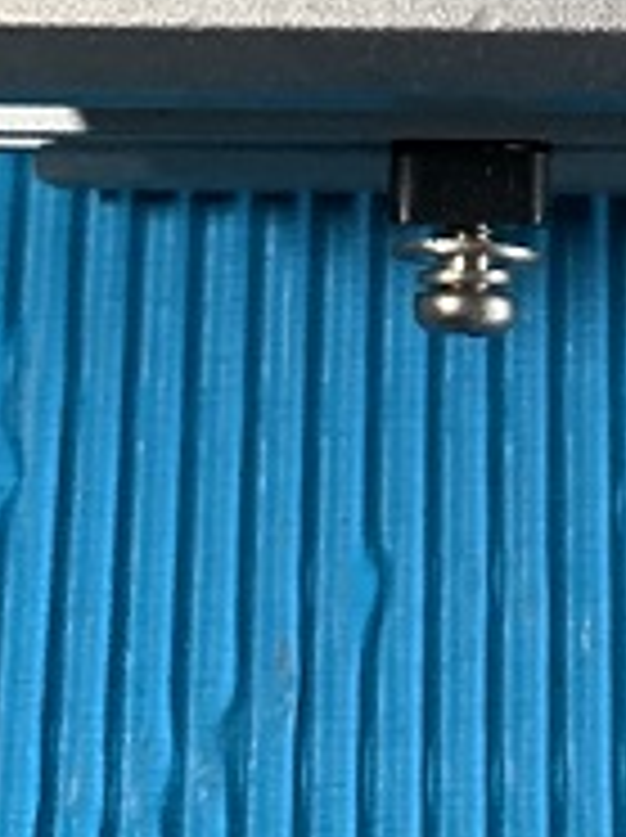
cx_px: 745
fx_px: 2731
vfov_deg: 15.7
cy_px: -515
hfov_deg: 12.8
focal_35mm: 113
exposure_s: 1/60
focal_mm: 4.25
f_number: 1.8
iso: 200
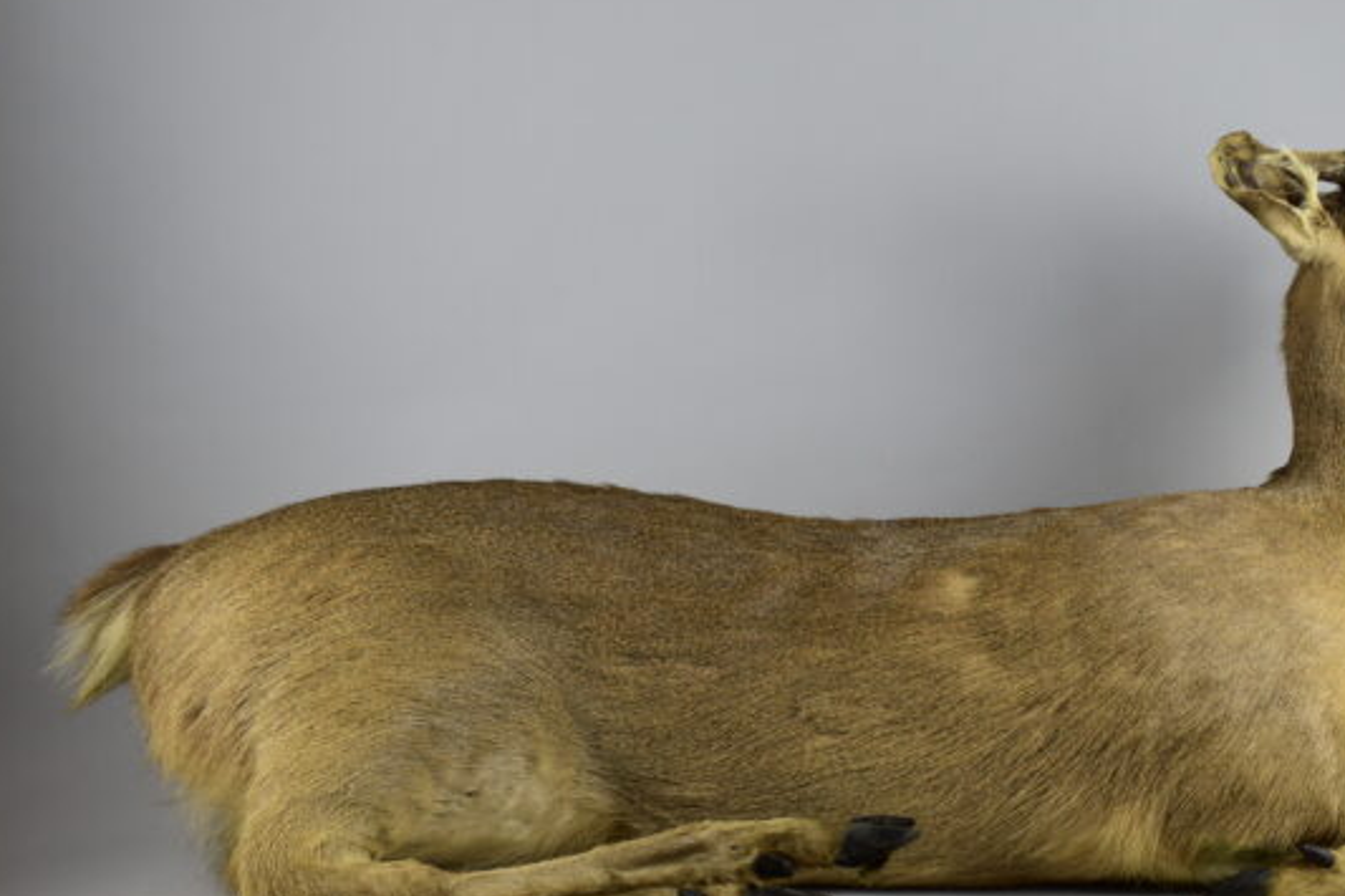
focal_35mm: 50
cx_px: 855
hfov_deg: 39.5
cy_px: 487
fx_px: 1857
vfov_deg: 27.1
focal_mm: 23
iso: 400
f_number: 8
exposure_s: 1/50
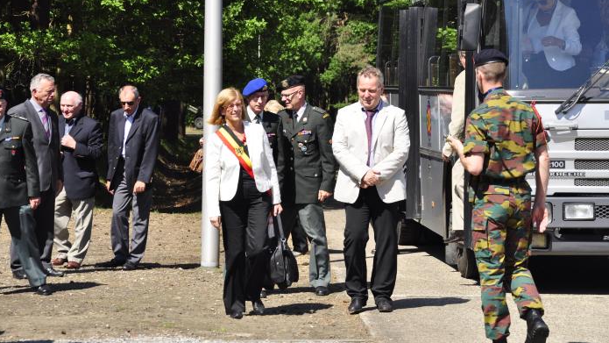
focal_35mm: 174
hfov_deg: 12.4
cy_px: 168
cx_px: 304
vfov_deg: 7.0
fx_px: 2810
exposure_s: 1/320
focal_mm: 110
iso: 200
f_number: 9
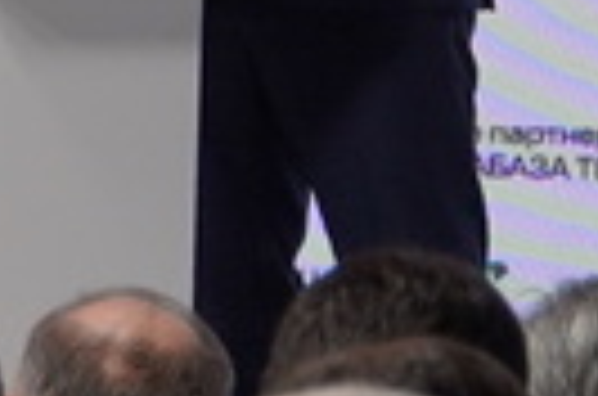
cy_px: -443
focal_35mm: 530
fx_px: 8783
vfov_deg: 2.6
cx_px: -4
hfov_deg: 3.9
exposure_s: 1/160
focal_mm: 59
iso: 200
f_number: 4
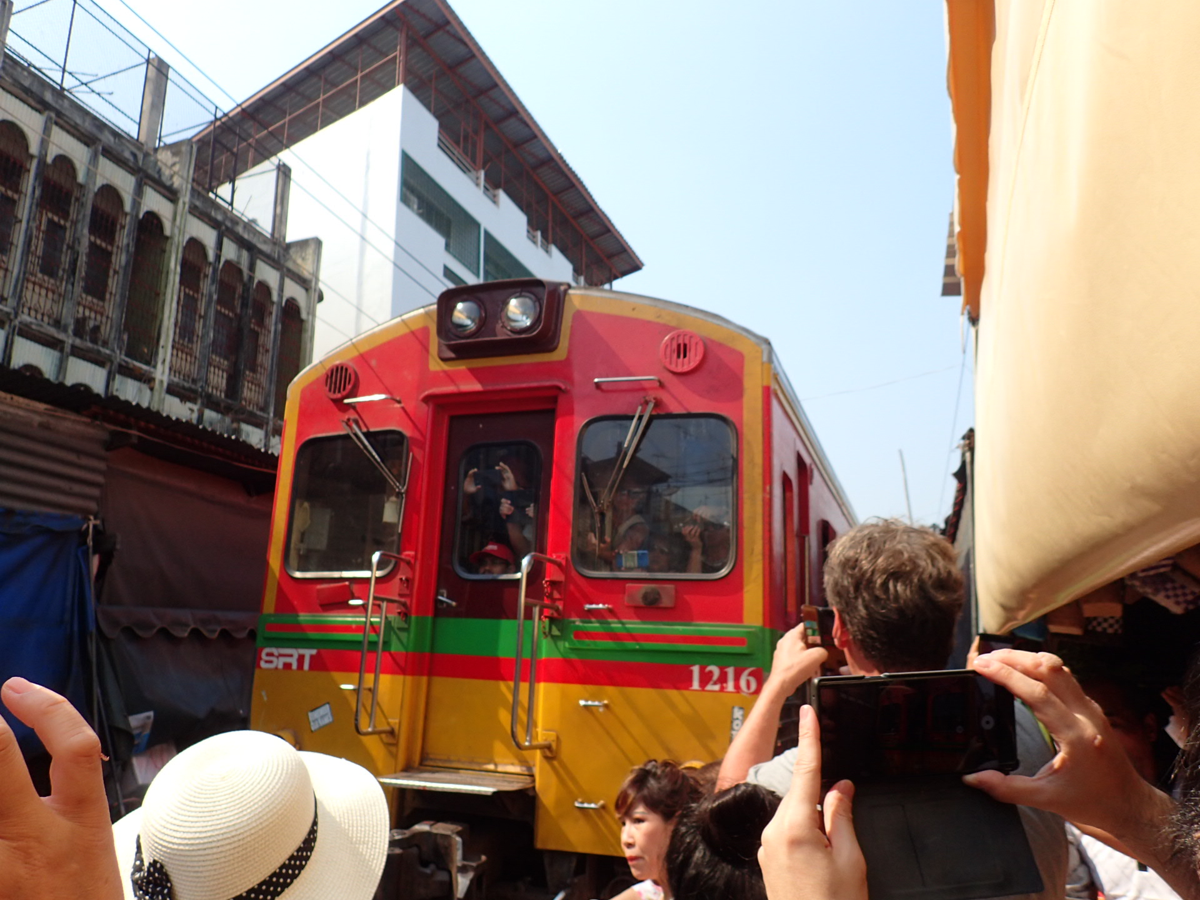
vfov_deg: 54.9
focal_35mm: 25
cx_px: 600
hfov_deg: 69.4
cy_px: 450
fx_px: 867
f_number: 2.8
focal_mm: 4.5
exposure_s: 1/1000
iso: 100
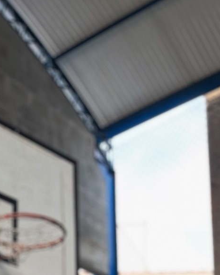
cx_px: -19
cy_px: 474
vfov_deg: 18.0
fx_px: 716
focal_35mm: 88
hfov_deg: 16.9
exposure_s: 1/122
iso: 100
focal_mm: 5.1
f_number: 1.6
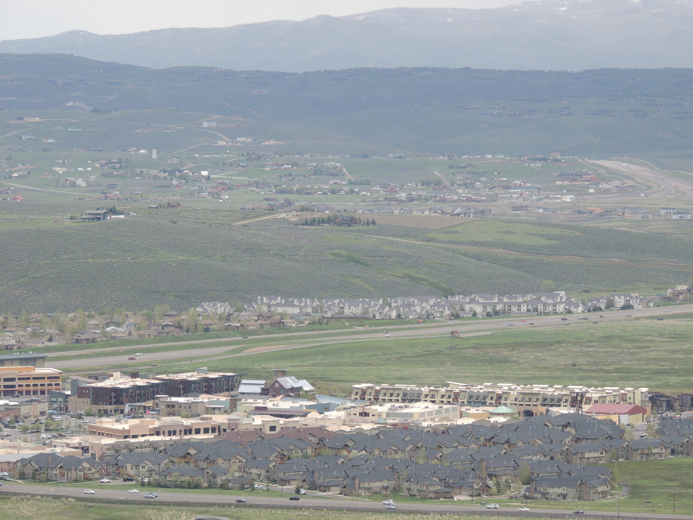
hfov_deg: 10.7
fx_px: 3704
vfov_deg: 8.0
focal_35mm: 185
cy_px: 260
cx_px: 346
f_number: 4.6
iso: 140
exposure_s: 1/500
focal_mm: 33
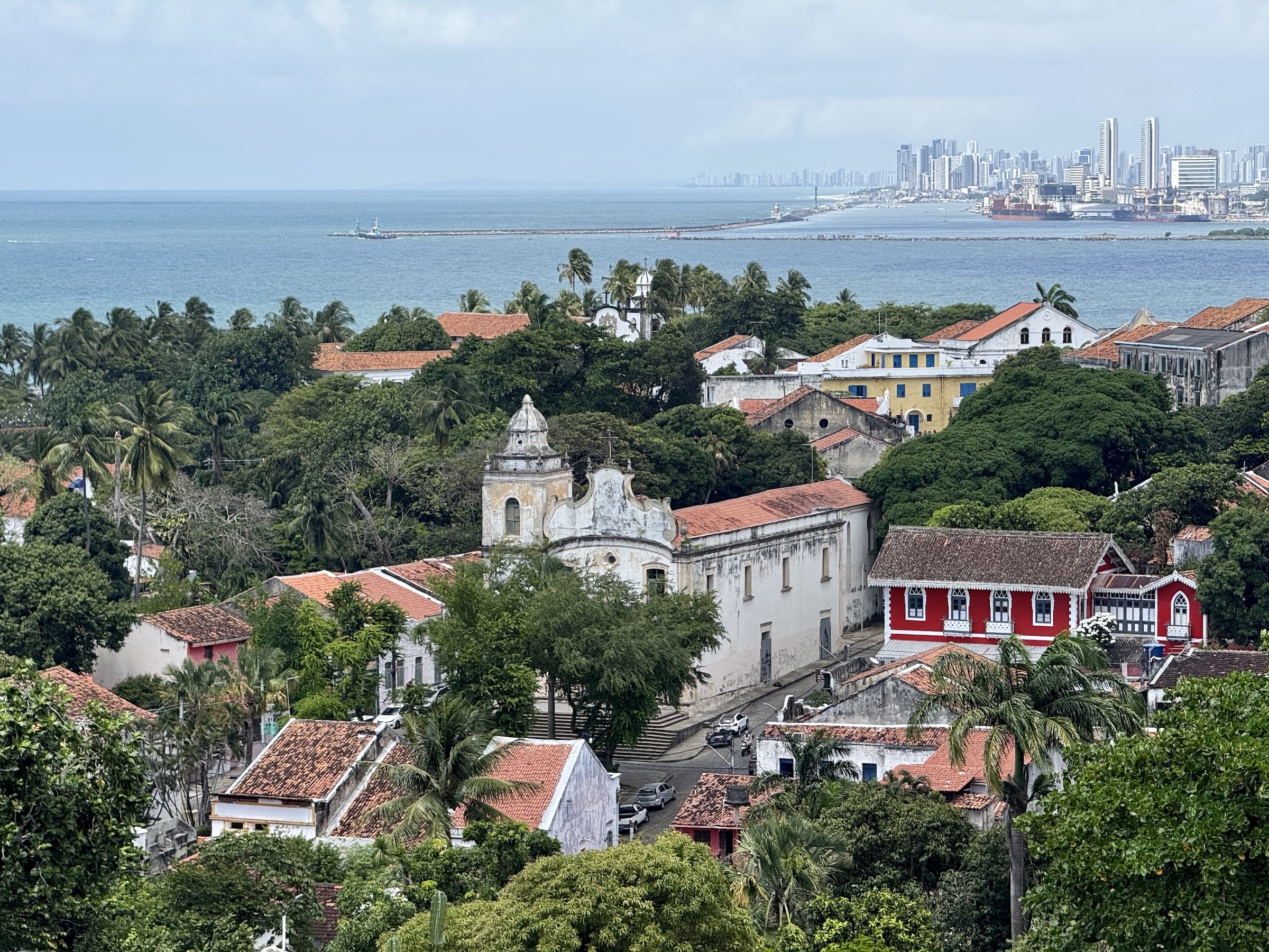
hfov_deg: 16.4
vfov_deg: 12.3
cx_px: 634
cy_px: 476
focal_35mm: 120
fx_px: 4399
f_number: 2.8
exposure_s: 1/1271
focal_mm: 15.66
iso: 64
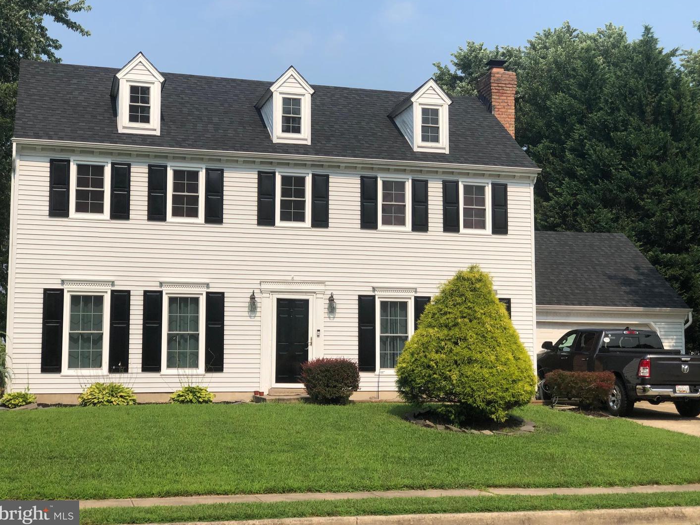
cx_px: 349
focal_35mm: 53
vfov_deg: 27.5
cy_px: 262
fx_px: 1072
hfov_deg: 36.2
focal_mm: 6
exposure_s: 1/1389
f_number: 2.4
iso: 16
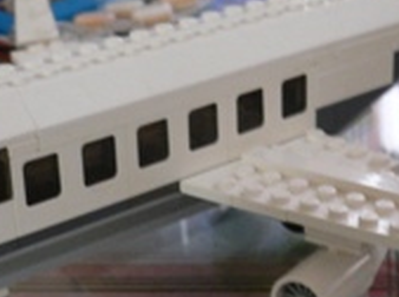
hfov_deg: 21.1
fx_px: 1070
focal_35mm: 93
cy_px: 172
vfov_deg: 15.8
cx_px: 229
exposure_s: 1/8
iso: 200
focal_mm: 5.8
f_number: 2.8
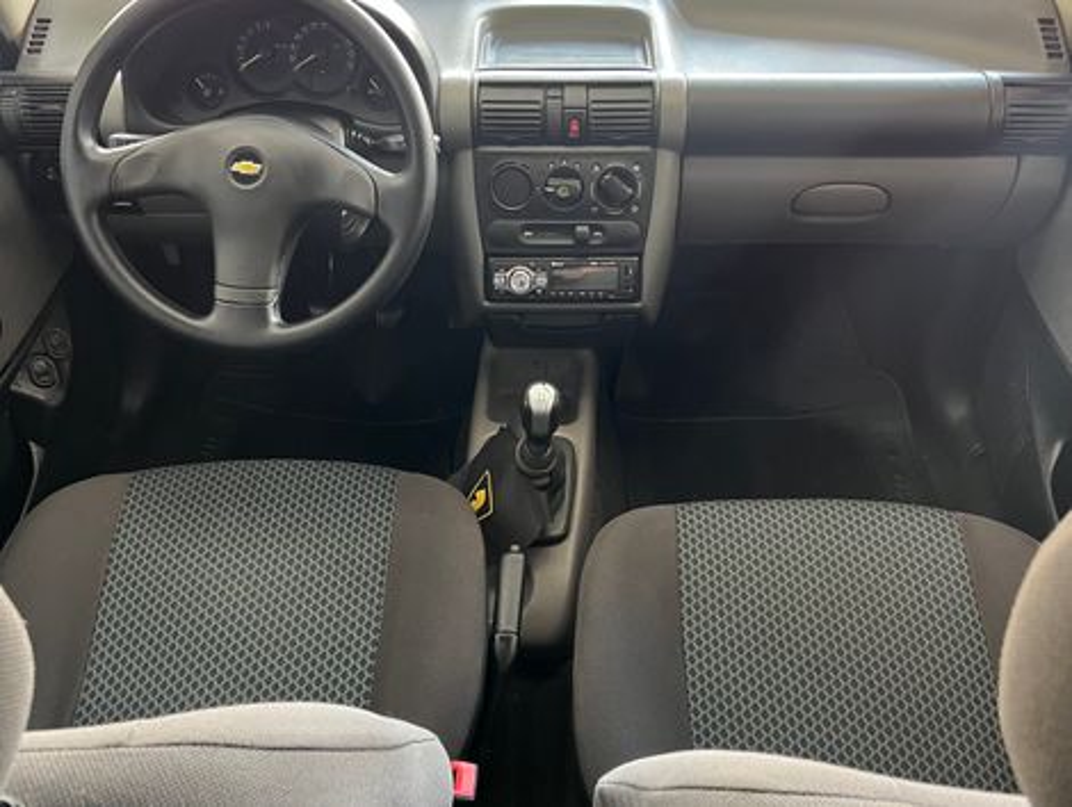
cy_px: 404
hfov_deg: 67.2
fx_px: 806
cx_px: 536
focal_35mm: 26
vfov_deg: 53.2
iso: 160
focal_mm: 5.7
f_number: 1.5
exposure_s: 1/60
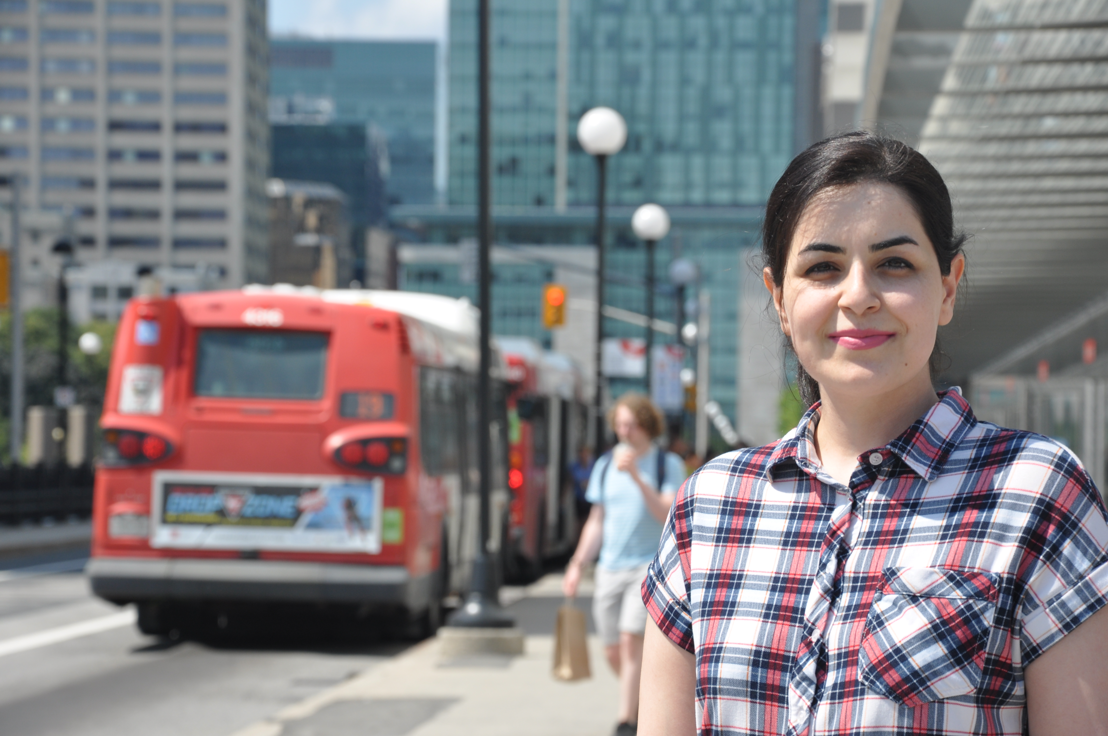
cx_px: 554
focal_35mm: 158
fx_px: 4842
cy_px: 368
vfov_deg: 8.7
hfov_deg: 13.1
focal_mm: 105
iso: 200
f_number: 9
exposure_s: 1/320
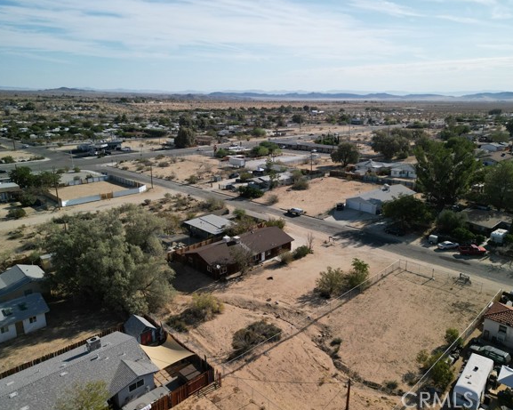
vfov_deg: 54.9
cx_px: 278
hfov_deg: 65.9
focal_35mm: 26
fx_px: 395
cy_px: 199
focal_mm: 6.72
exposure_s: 1/640
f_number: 1.7
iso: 140
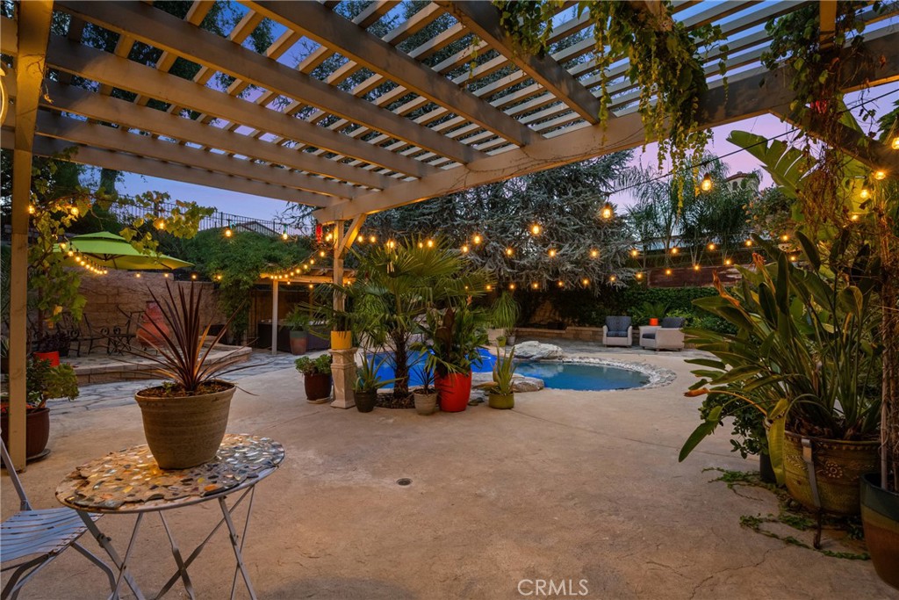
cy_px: 300
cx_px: 450
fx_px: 400
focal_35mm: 16
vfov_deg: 73.8
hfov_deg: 96.7
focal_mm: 16
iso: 1000
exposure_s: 1/4
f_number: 8
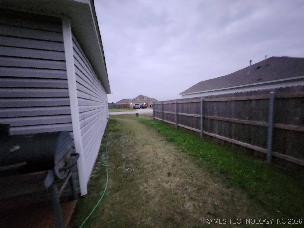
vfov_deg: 89.9
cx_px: 152
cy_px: 114
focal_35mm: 13
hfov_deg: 106.2
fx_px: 114
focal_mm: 1.74
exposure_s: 1/30
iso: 640
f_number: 2.2
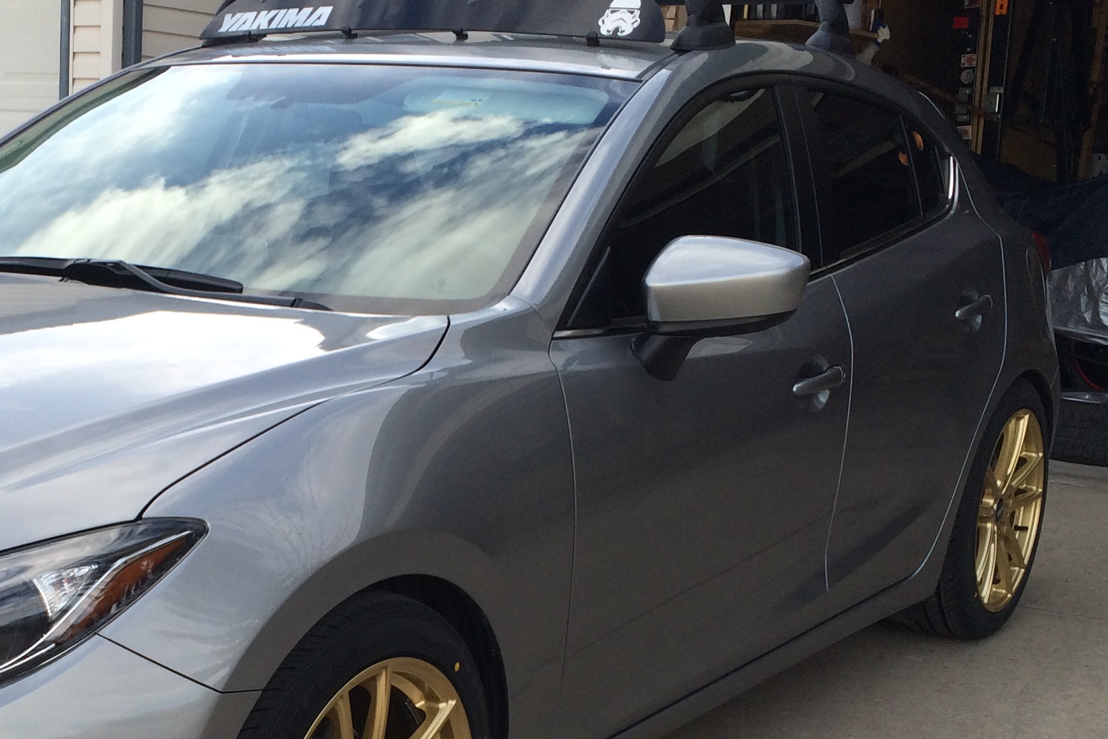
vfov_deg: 22.4
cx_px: 268
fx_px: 1847
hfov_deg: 32.7
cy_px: 576
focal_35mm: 60
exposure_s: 1/612
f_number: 2.2
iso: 32
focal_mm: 4.15
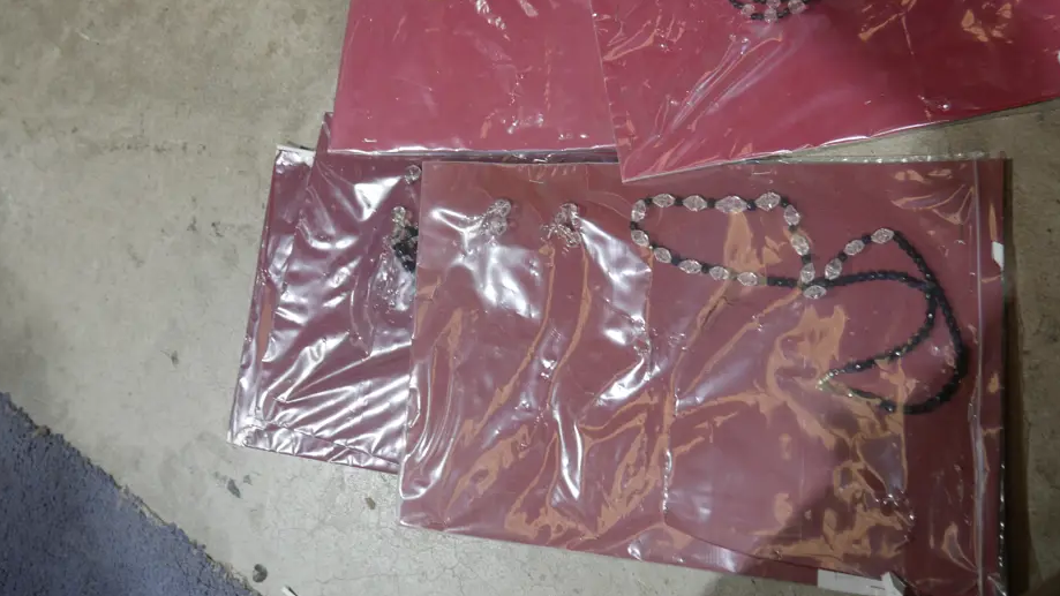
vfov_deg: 34.4
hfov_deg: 58.0
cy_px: 203
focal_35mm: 34
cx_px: 548
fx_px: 956
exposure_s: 1/60
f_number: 3.5
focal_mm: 14
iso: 200
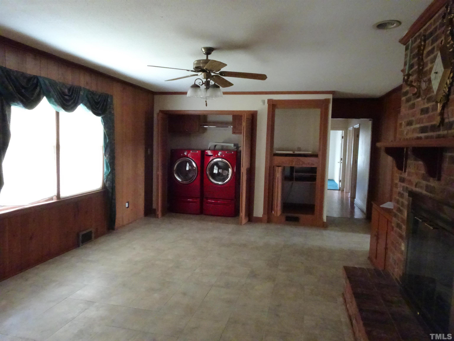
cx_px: 227
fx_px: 315
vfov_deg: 56.8
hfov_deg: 71.6
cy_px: 170
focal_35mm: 24
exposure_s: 1/30
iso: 3200
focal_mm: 4.1
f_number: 3.5
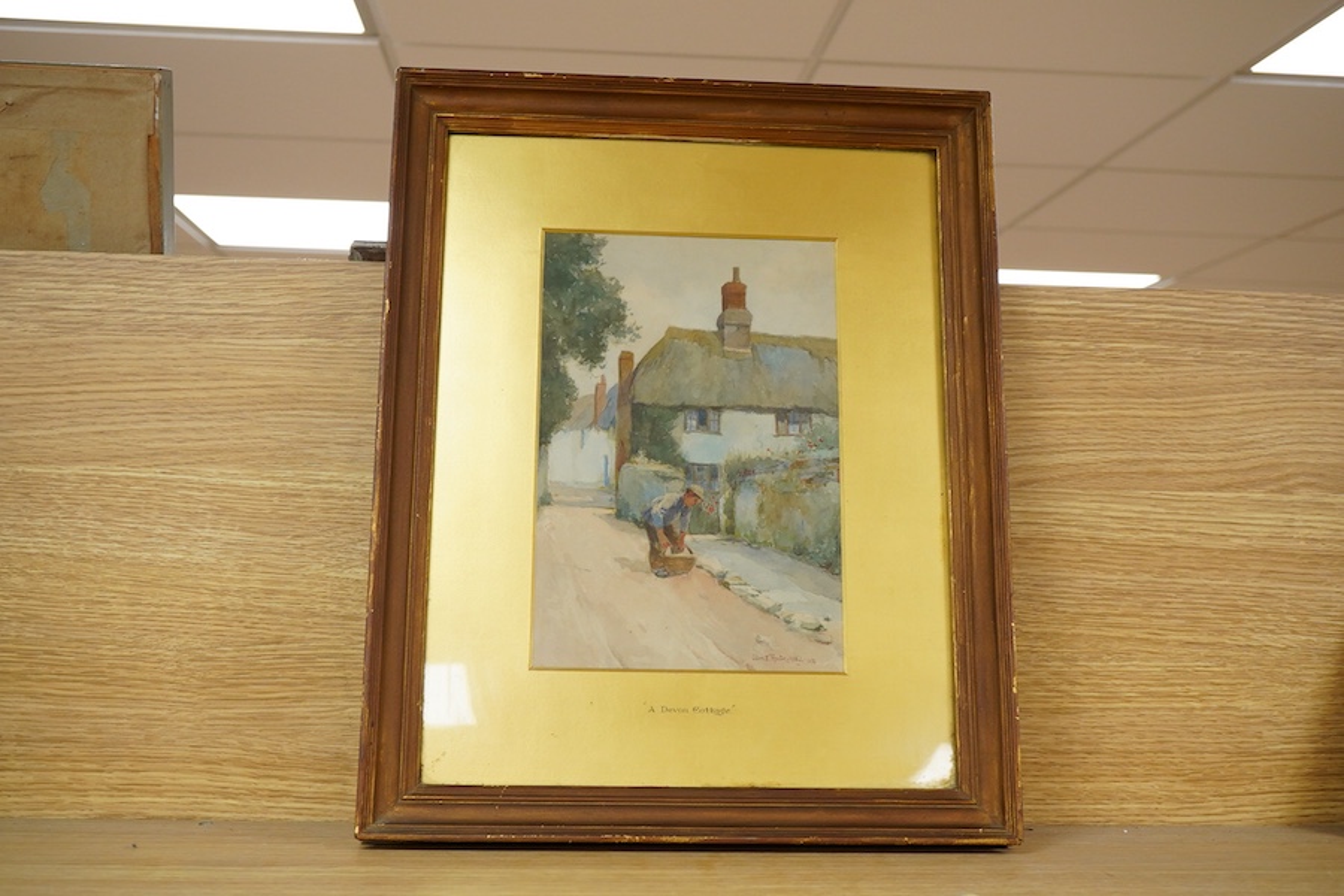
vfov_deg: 29.9
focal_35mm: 45
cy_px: 448
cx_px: 672
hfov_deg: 43.6
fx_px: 1680
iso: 1250
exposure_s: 1/125
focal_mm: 30
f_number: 8
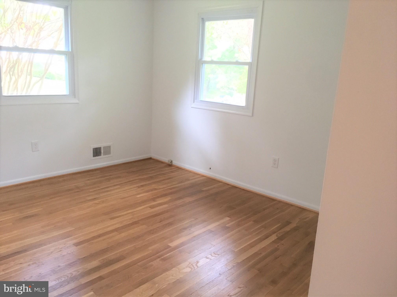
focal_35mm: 29
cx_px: 198
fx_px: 333
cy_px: 148
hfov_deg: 61.7
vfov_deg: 48.2
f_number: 2.2
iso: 200
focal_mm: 4.15
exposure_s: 1/24
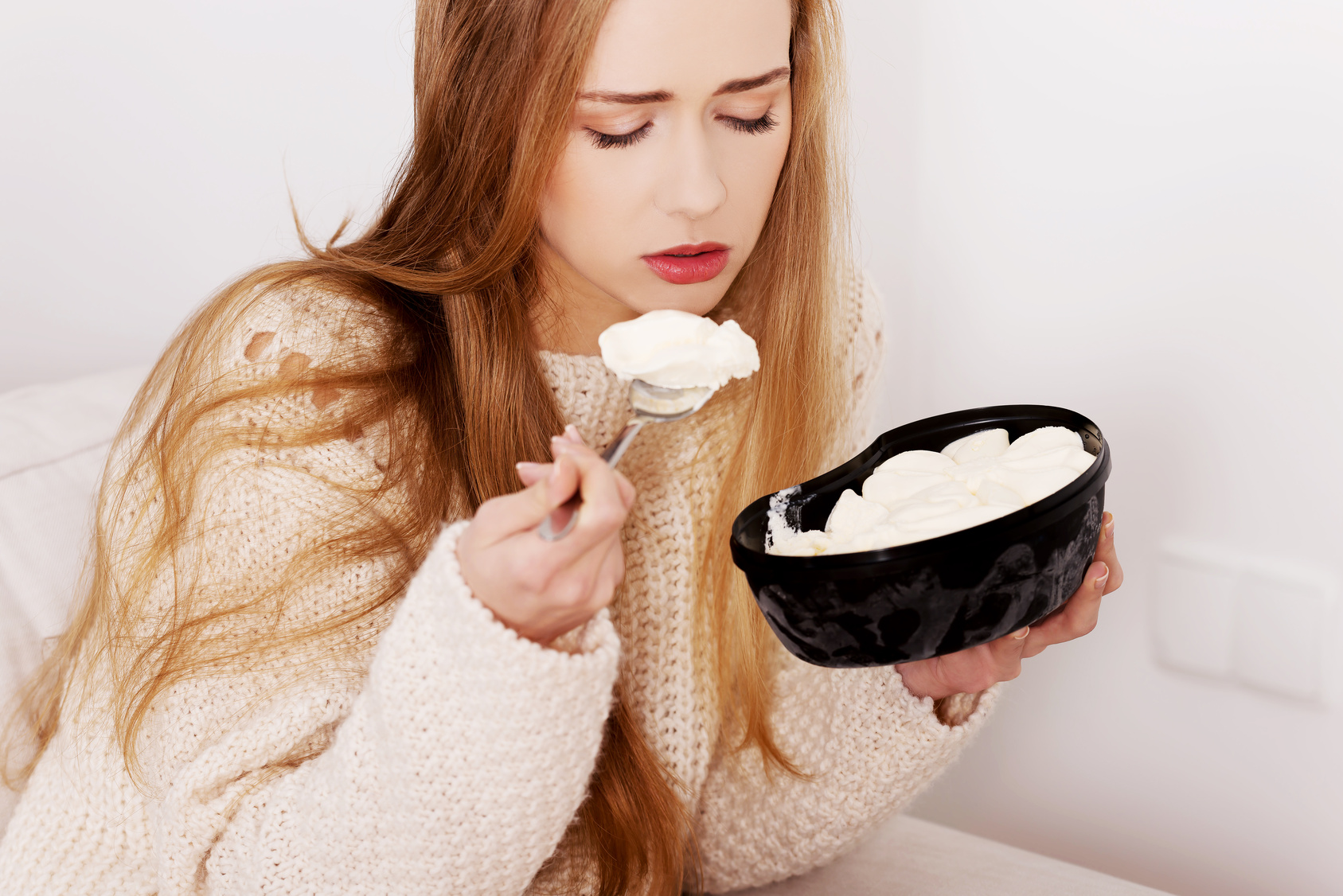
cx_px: 672
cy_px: 448
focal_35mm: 150
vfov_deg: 9.2
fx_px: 5597
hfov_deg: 13.7
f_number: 5
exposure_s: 1/160
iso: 100
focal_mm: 150
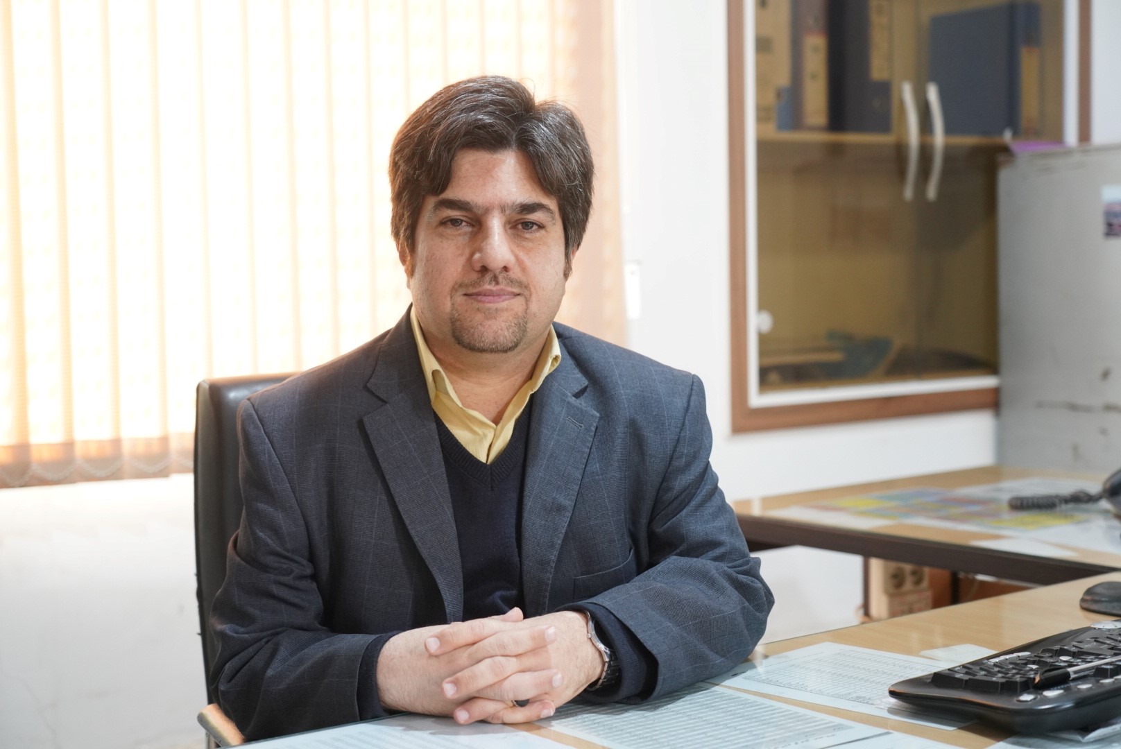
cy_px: 374
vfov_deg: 23.4
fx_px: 1807
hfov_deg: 34.5
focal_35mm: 58
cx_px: 560
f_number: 4
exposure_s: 1/60
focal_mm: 58
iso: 2500
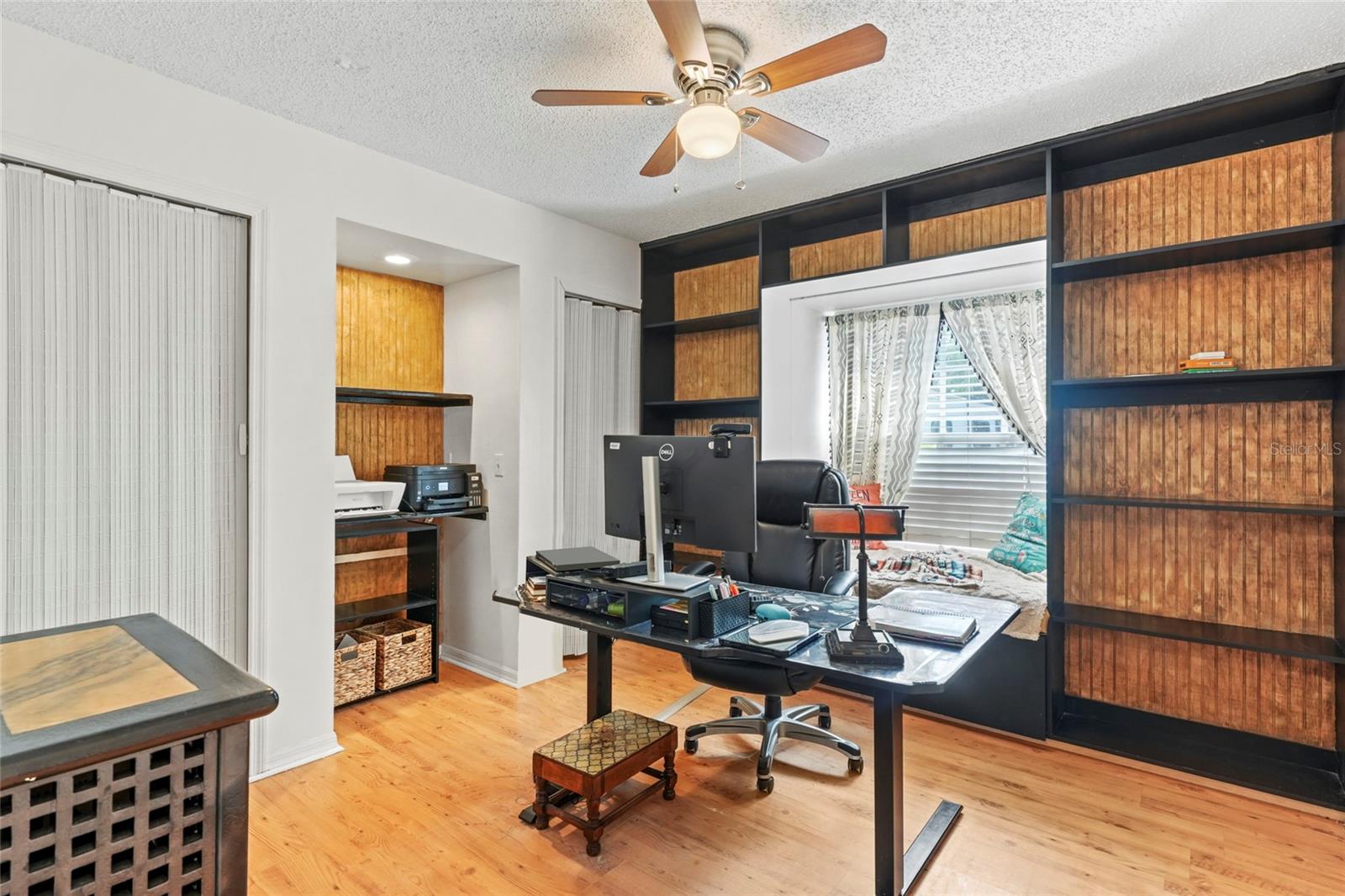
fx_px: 635
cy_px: 448
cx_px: 672
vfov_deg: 70.4
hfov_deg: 93.3
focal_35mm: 17
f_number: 10
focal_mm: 17
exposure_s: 2
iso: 400
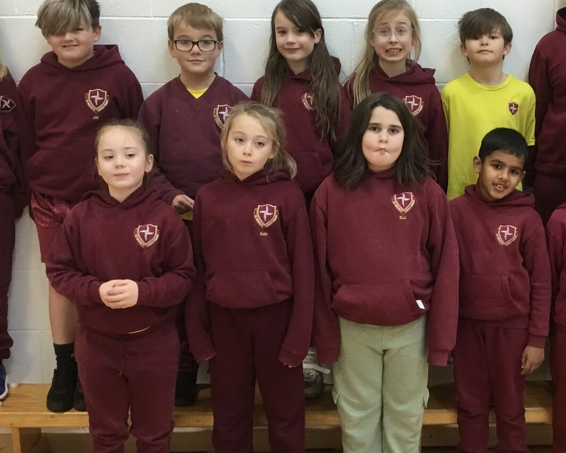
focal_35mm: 58
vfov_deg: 26.2
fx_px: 972
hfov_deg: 32.1
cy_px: 199
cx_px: 391
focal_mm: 3.3
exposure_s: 1/33
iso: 64
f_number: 2.4
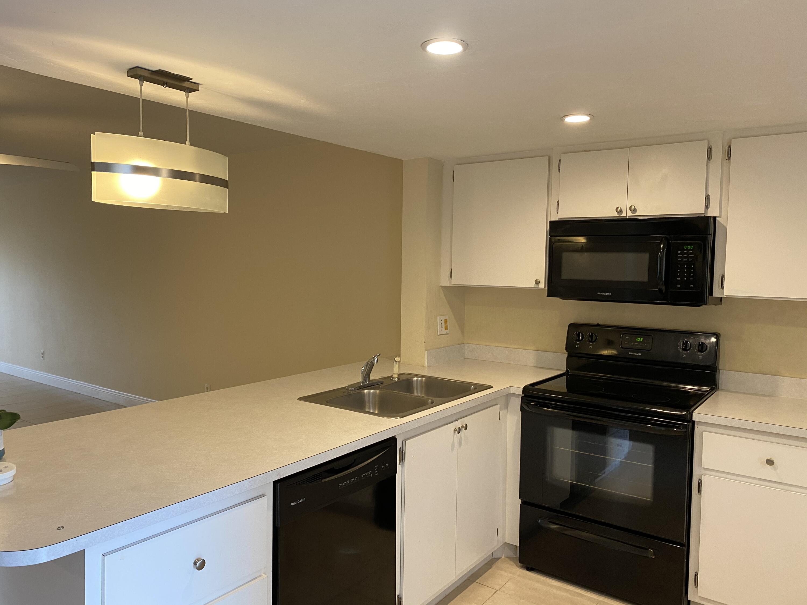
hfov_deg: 67.3
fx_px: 606
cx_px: 404
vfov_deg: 53.1
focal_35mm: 26
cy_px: 302
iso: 100
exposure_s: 1/60
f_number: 1.8
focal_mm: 4.25
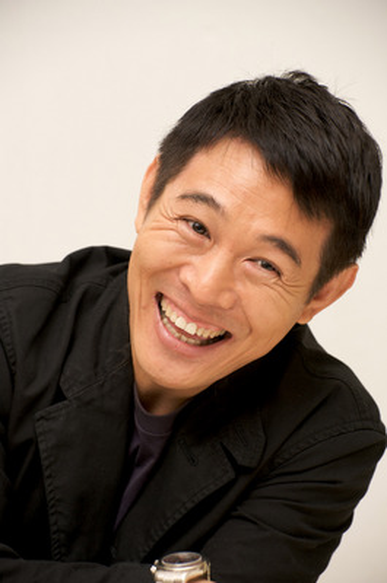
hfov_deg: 10.9
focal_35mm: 125
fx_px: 2024
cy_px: 292
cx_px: 194
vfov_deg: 16.4
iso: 400
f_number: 8
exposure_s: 1/60
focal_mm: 125
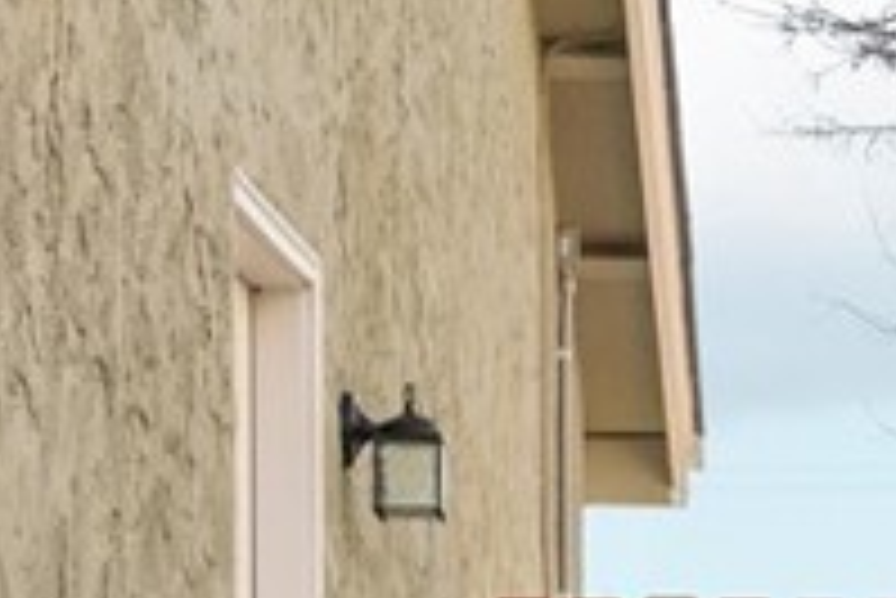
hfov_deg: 11.9
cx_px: 986
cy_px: 946
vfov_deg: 7.9
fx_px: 4234
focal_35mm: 170
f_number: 10
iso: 640
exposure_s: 1/13
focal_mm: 33
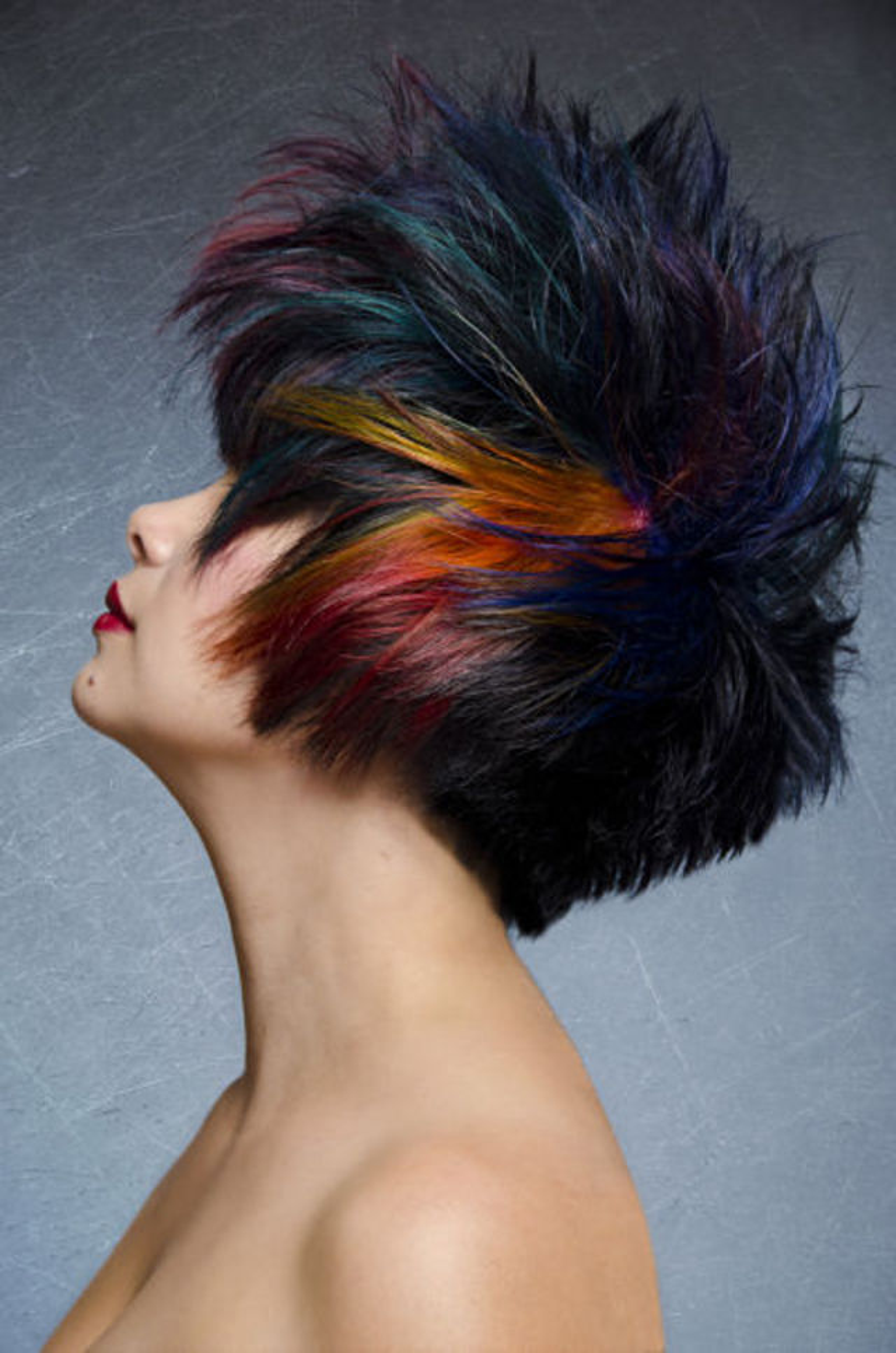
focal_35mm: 142
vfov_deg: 14.4
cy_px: 676
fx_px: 5343
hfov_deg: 9.6
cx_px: 448
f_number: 11
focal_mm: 95
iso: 400
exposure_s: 1/200
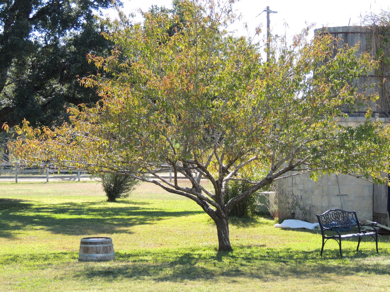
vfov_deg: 11.0
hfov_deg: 14.6
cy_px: 146
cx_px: 195
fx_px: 1521
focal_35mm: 135
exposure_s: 1/200
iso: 100
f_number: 4.3
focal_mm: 24
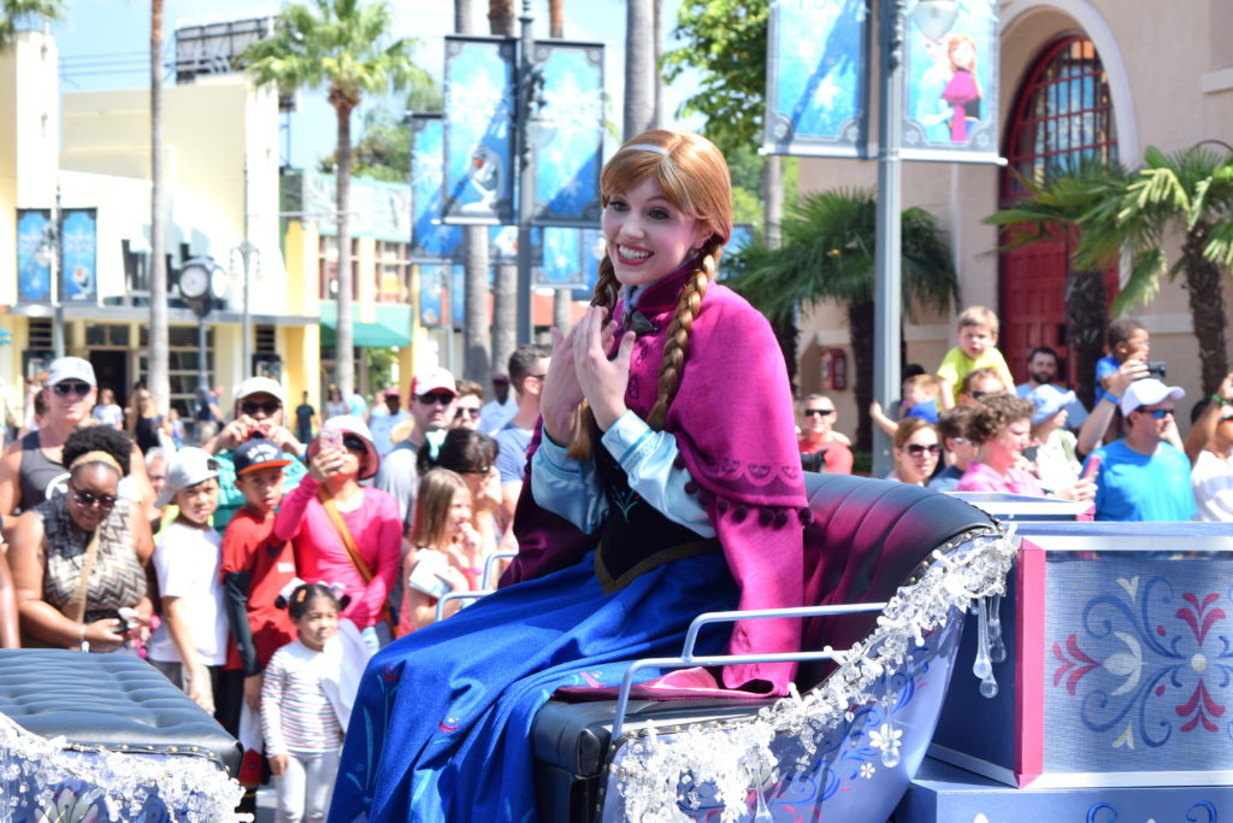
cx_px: 616
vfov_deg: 16.6
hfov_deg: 24.6
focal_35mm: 82
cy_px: 412
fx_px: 2826
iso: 100
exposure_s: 1/200
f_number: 7.1
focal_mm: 55
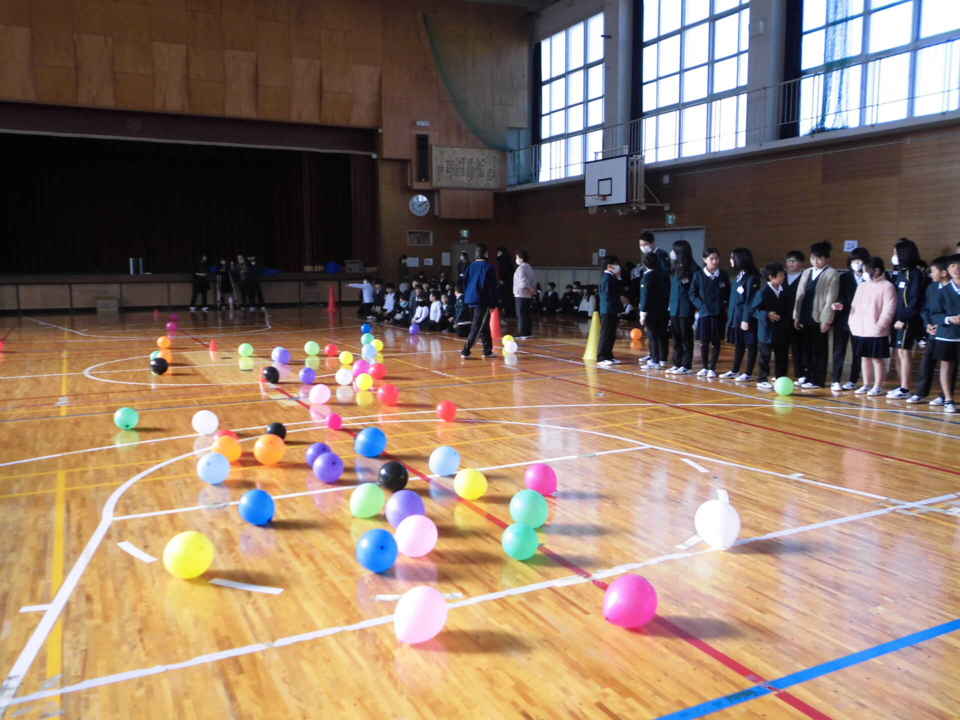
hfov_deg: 67.3
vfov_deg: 53.1
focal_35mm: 26
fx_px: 721
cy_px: 360
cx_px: 480
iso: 64
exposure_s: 1/100
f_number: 3.2
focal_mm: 4.6
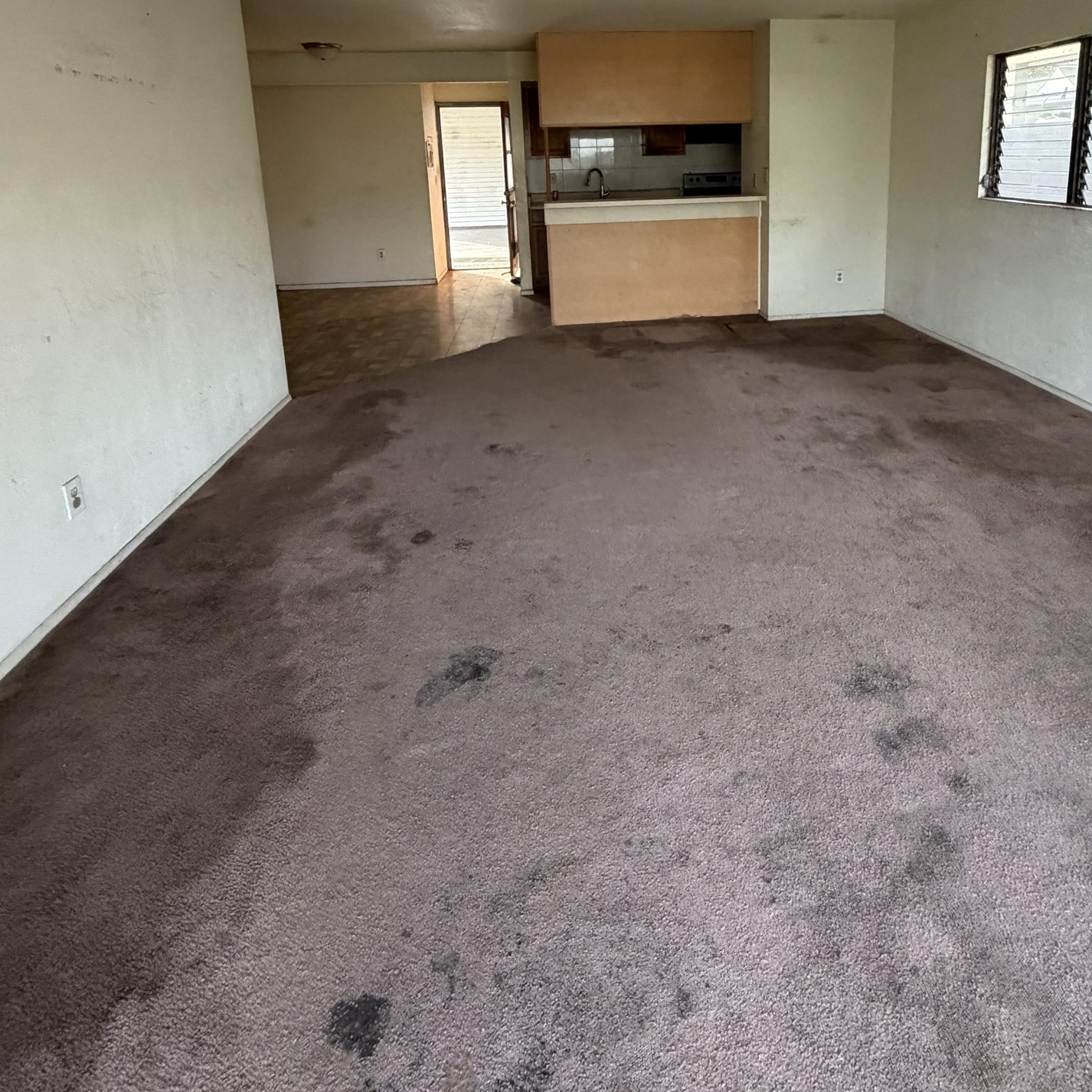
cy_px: 289
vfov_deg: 70.4
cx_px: 647
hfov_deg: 74.1
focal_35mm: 20
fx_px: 714
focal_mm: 2.22
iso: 400
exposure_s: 1/60
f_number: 2.2
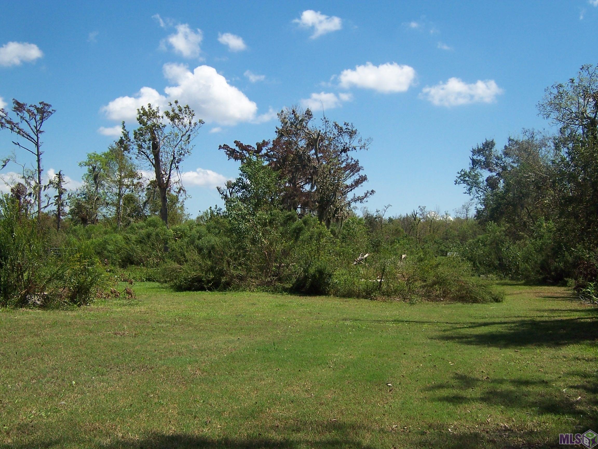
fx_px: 691
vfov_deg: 36.0
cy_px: 224
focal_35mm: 40
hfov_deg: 46.8
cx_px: 299
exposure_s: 1/1000
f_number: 4
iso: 80
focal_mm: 6.7
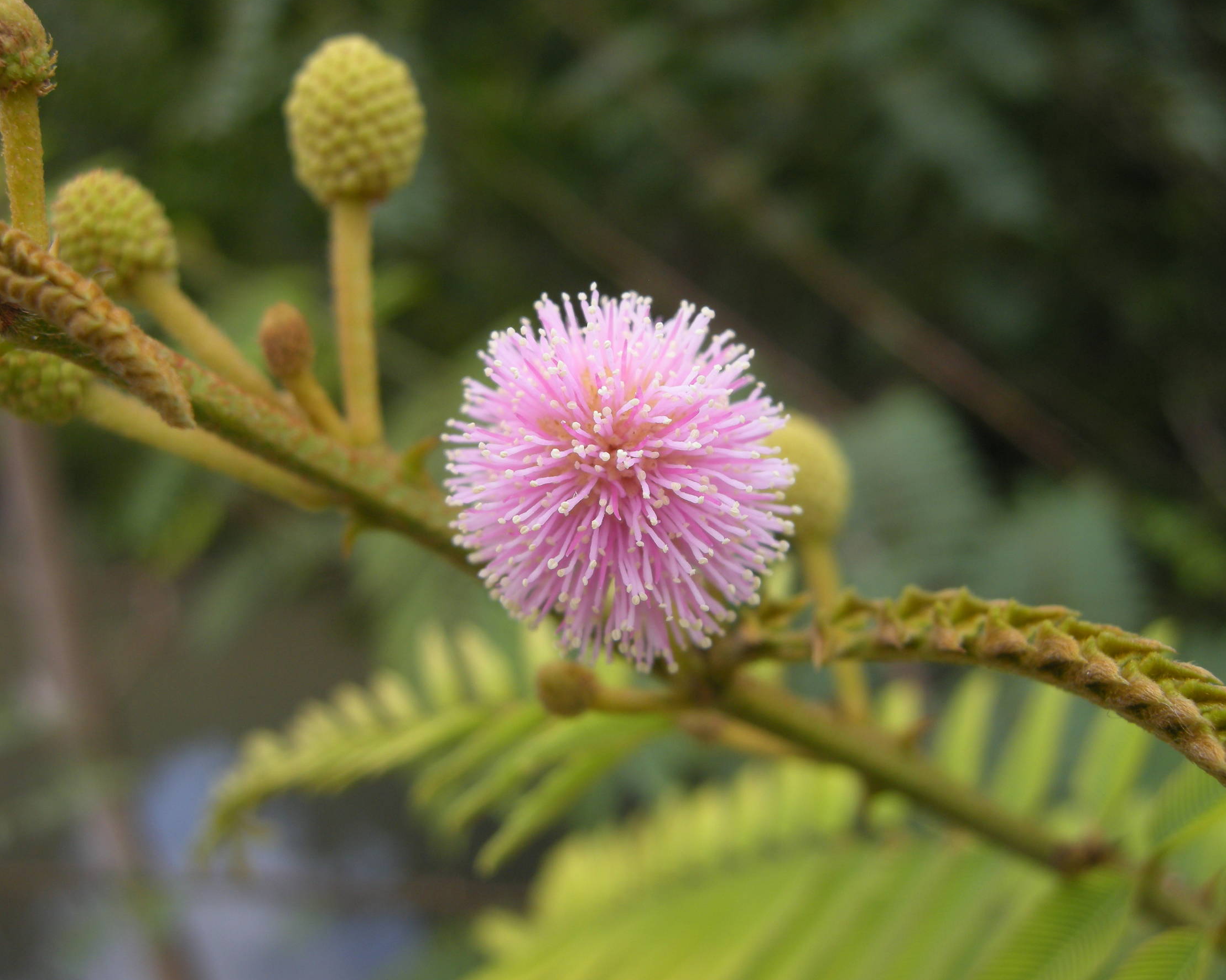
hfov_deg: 49.1
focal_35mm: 37
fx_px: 1343
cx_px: 637
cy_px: 490
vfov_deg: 40.1
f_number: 3.8
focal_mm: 7.5
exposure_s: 1/130
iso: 64
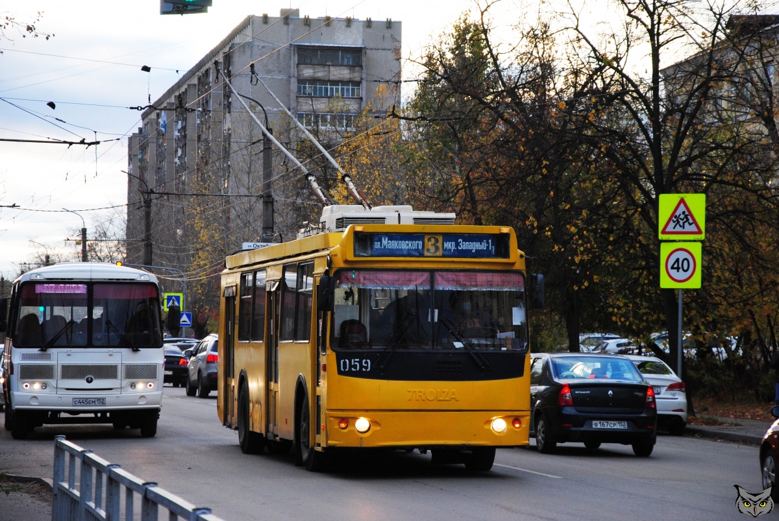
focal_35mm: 138
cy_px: 260
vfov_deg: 10.0
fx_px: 2989
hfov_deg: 14.8
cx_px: 390
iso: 400
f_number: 5.6
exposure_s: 1/250
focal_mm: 92
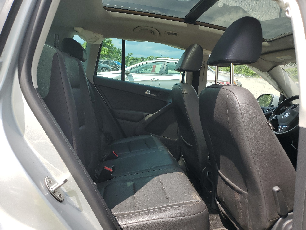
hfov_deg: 67.3
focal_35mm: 26
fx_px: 230
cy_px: 115
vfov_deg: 53.1
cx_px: 153
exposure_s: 1/1250
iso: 50
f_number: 1.5
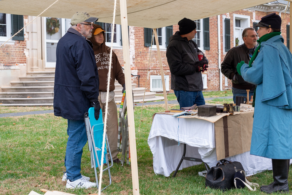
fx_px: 568
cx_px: 197
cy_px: 86
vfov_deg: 19.5
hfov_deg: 28.6
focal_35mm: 70
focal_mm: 50
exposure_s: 1/320
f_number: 6.3
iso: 800
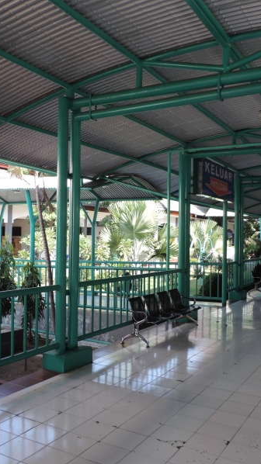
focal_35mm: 35
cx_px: 104
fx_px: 431
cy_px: 232
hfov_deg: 33.6
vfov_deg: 56.6
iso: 80
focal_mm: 4.3
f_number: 3
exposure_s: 1/125
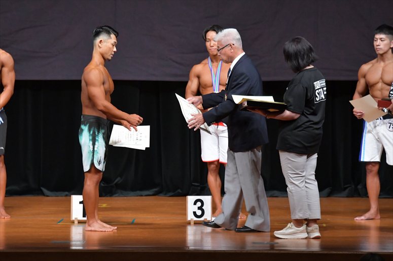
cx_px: 196
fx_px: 2782
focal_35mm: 255
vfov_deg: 5.4
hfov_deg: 8.1
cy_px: 130
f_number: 5.6
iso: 5000
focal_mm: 170
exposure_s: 1/400
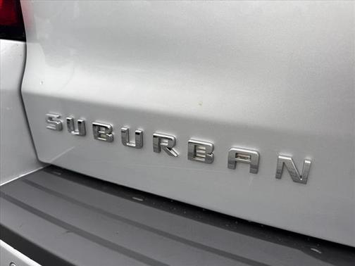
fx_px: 246
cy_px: 133
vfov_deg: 56.8
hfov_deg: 71.6
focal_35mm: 24
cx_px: 178
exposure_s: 1/622
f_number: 1.78
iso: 80
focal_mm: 6.76
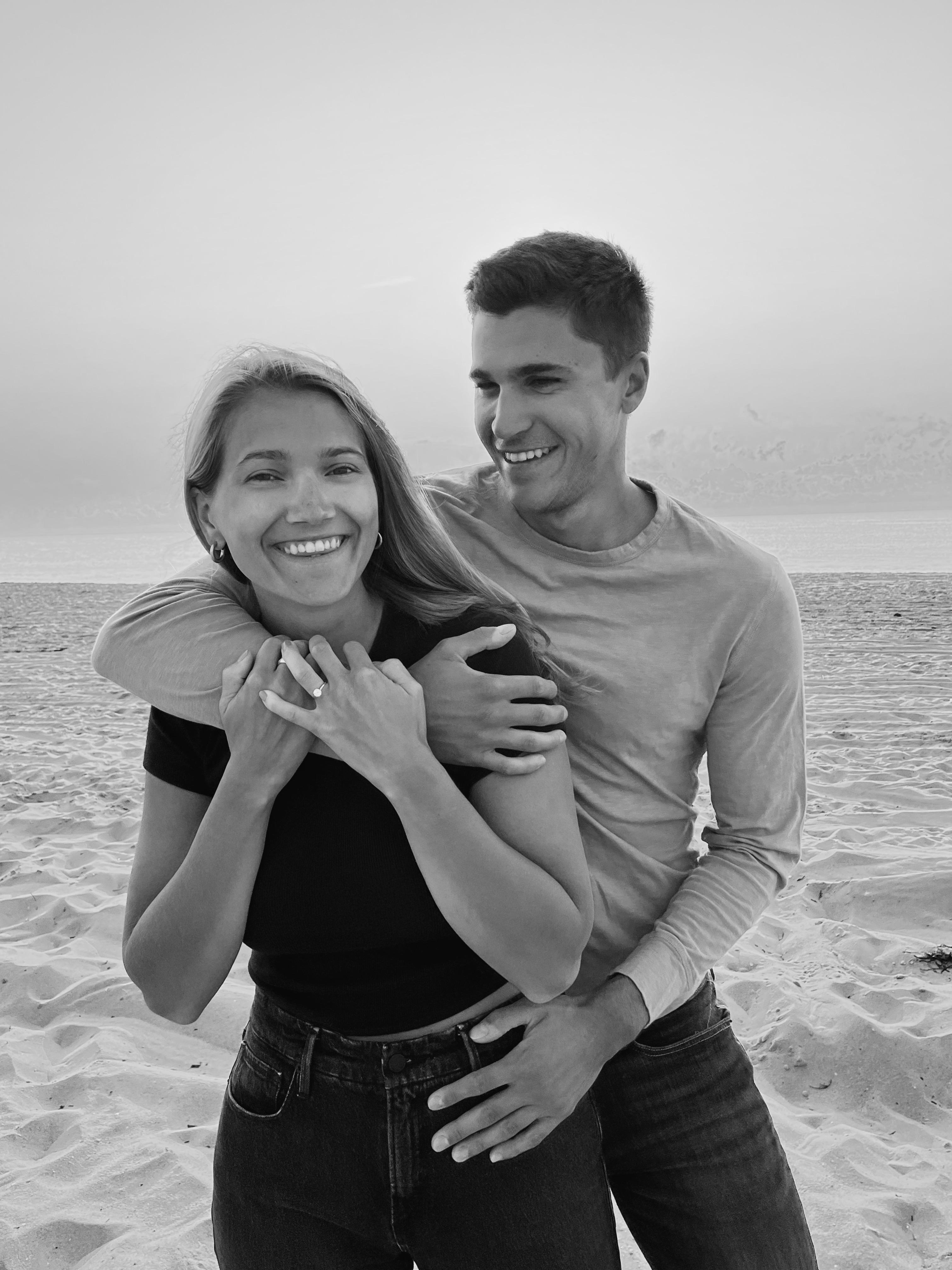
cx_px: 476
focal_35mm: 26
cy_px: 635
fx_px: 953
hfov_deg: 53.1
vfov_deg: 67.3
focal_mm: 5.1
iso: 50
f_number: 1.6
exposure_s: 1/2268
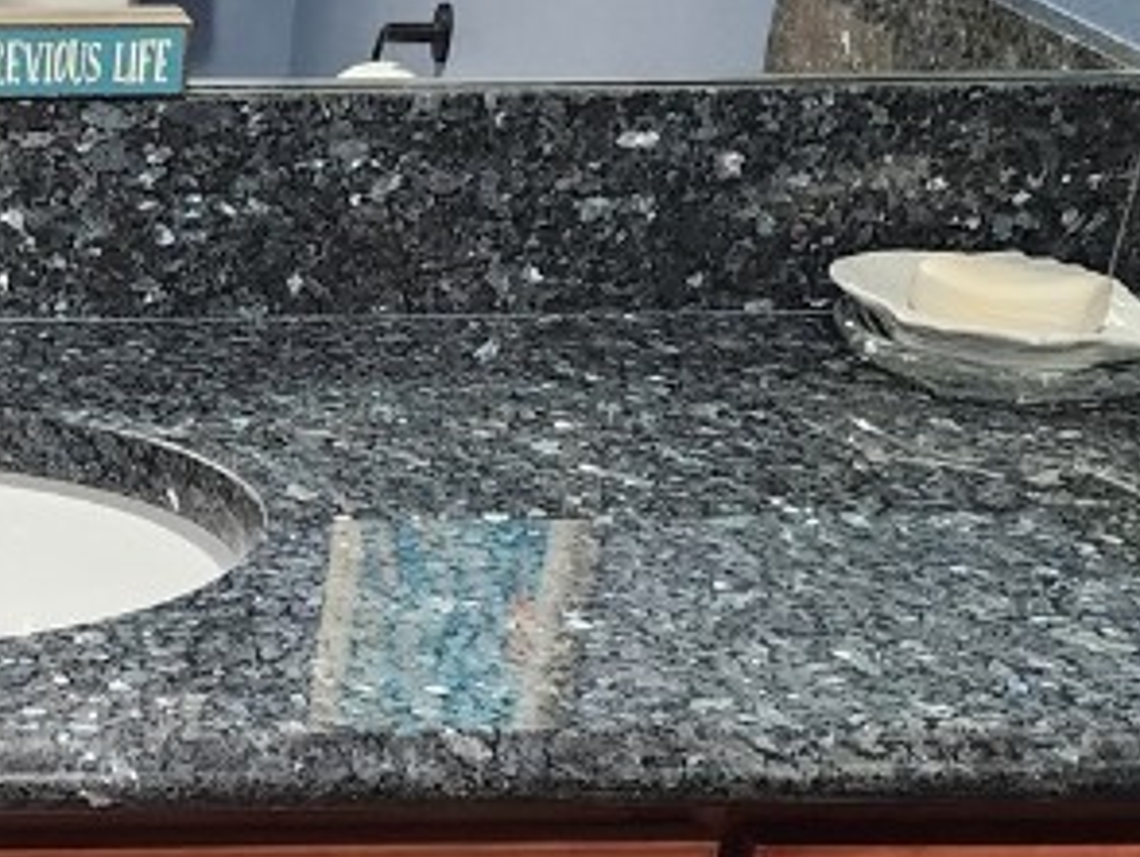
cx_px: -252
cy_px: 1109
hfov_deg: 22.4
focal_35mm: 80
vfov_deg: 17.4
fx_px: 2637
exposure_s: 1/60
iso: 800
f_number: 1.8
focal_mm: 6.4
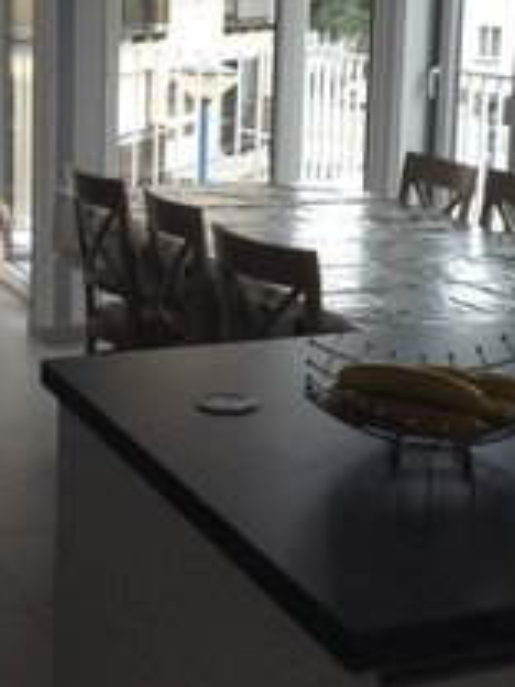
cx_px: 272
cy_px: 210
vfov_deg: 24.5
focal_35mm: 79
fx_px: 1567
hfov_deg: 18.7
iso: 40
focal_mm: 3.3
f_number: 2.4
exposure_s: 1/60
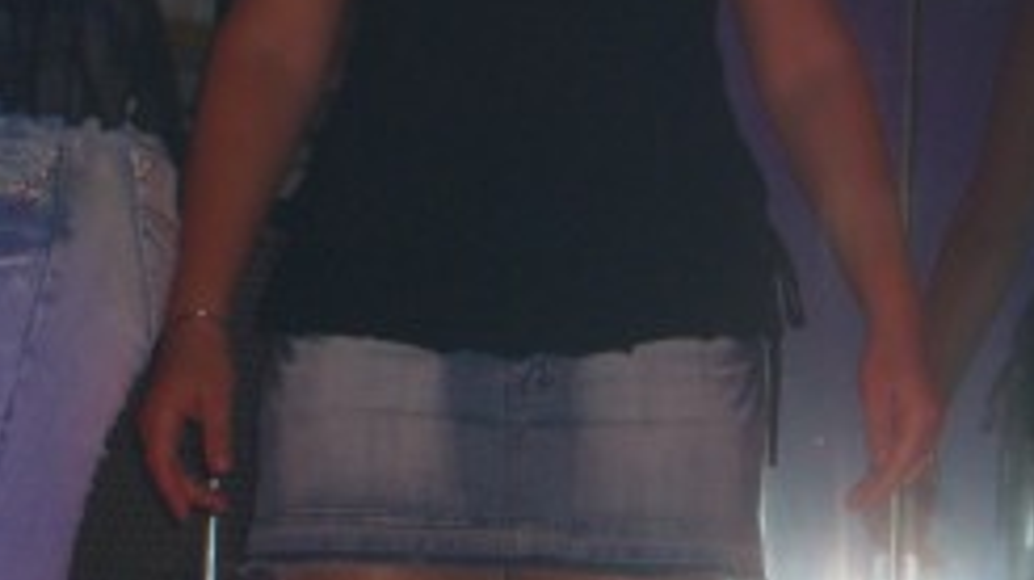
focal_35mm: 213
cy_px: -353
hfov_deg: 10.0
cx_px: 1244
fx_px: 5836
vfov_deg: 5.6
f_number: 4.4
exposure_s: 1/60
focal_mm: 16.6
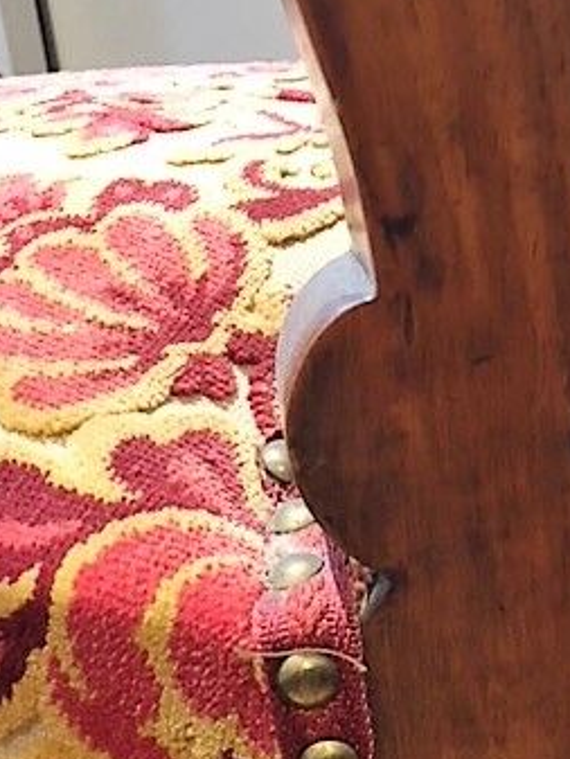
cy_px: 628
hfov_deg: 25.6
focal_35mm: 55
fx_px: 1207
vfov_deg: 33.7
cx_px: 525
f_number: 2.2
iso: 200
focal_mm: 4.15
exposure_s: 1/20
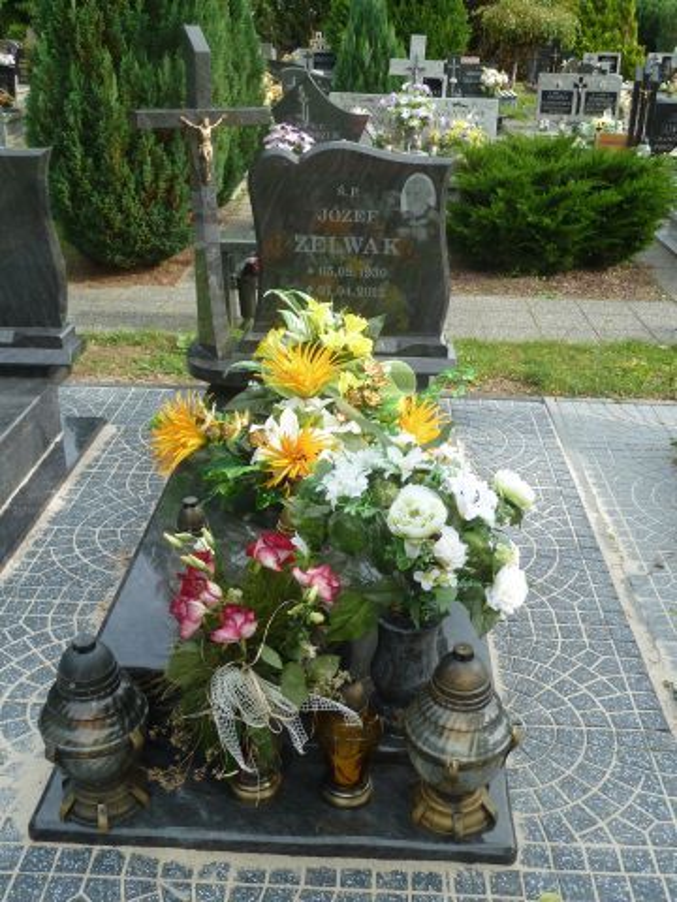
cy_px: 451
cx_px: 338
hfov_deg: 40.7
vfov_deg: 52.6
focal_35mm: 35
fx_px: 913
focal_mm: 5.7
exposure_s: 1/160
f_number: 4
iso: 80
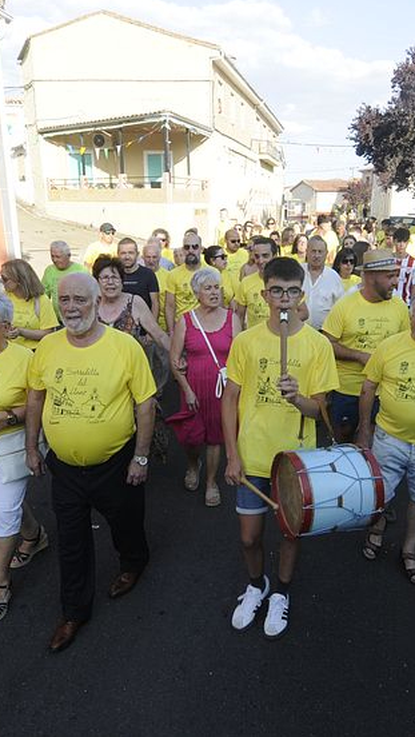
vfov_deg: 66.0
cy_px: 362
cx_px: 250
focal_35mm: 29
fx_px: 567
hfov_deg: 40.0
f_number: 9
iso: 320
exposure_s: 1/160
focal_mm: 12
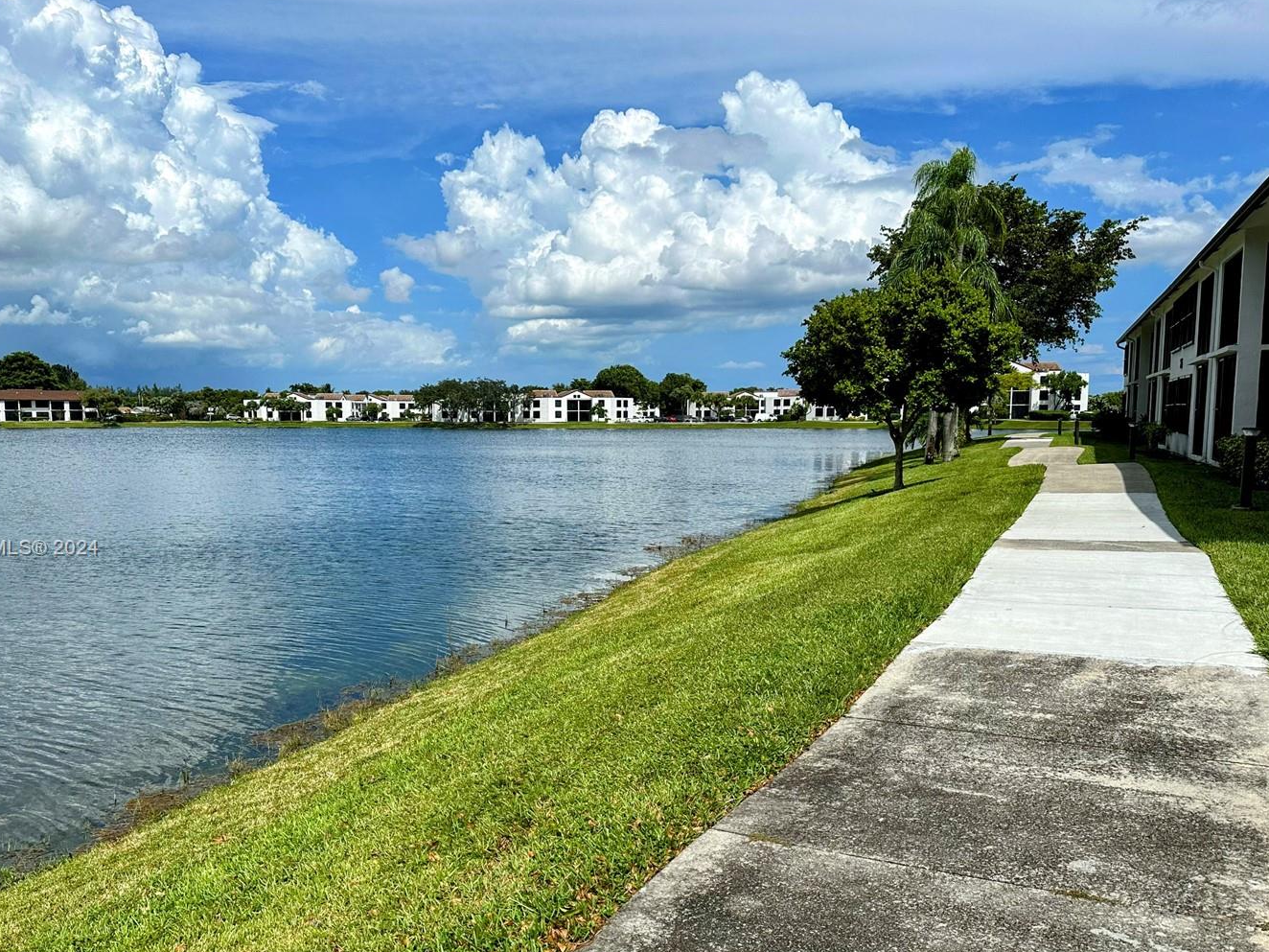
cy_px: 549
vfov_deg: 48.1
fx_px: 1063
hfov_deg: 61.5
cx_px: 559
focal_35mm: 29
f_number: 1.78
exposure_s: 1/10753
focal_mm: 6.86
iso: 80
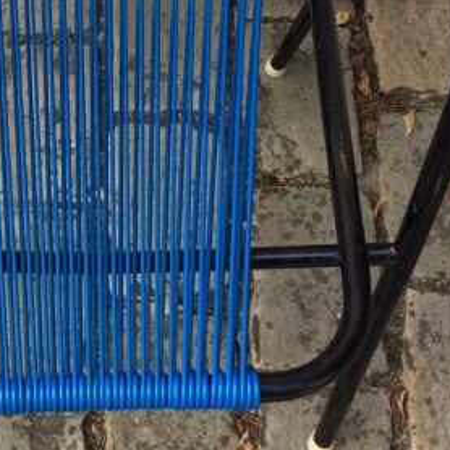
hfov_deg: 27.4
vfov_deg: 27.9
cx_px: 73
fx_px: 897
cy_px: 126
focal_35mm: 61
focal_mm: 3.3
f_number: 2.4
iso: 32
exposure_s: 1/186
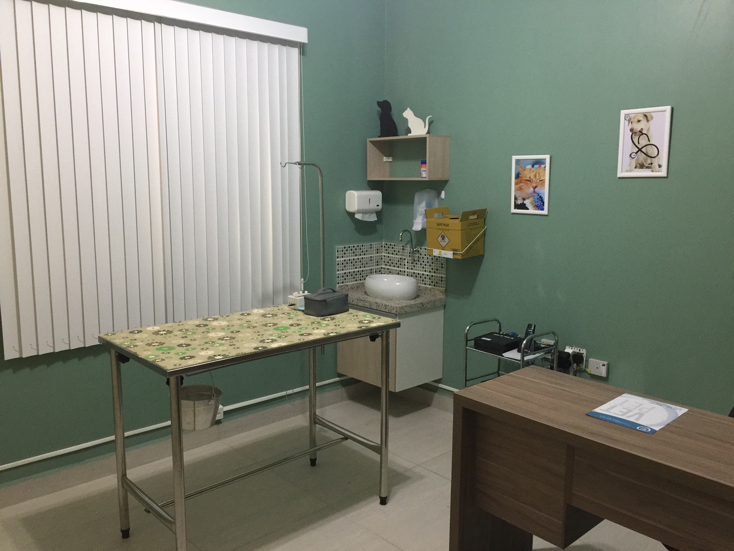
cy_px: 276
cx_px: 367
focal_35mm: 29
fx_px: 615
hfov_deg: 61.7
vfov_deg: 48.2
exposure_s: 1/15
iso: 100
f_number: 2.2
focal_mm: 4.15
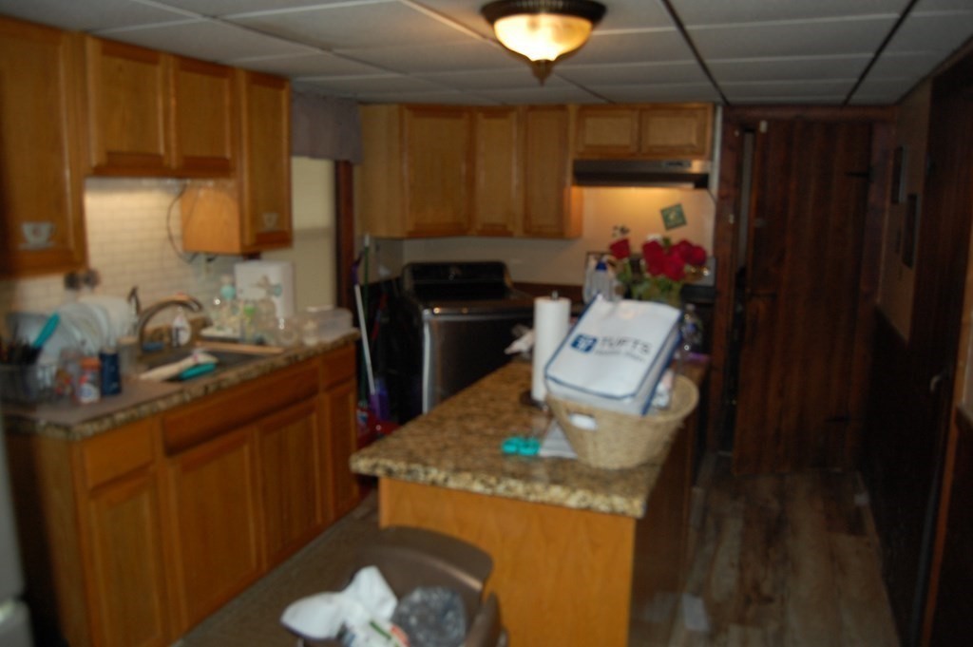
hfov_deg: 67.4
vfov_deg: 47.9
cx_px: 486
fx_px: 729
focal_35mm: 27
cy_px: 324
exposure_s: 1/60
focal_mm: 18
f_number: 3.5
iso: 400
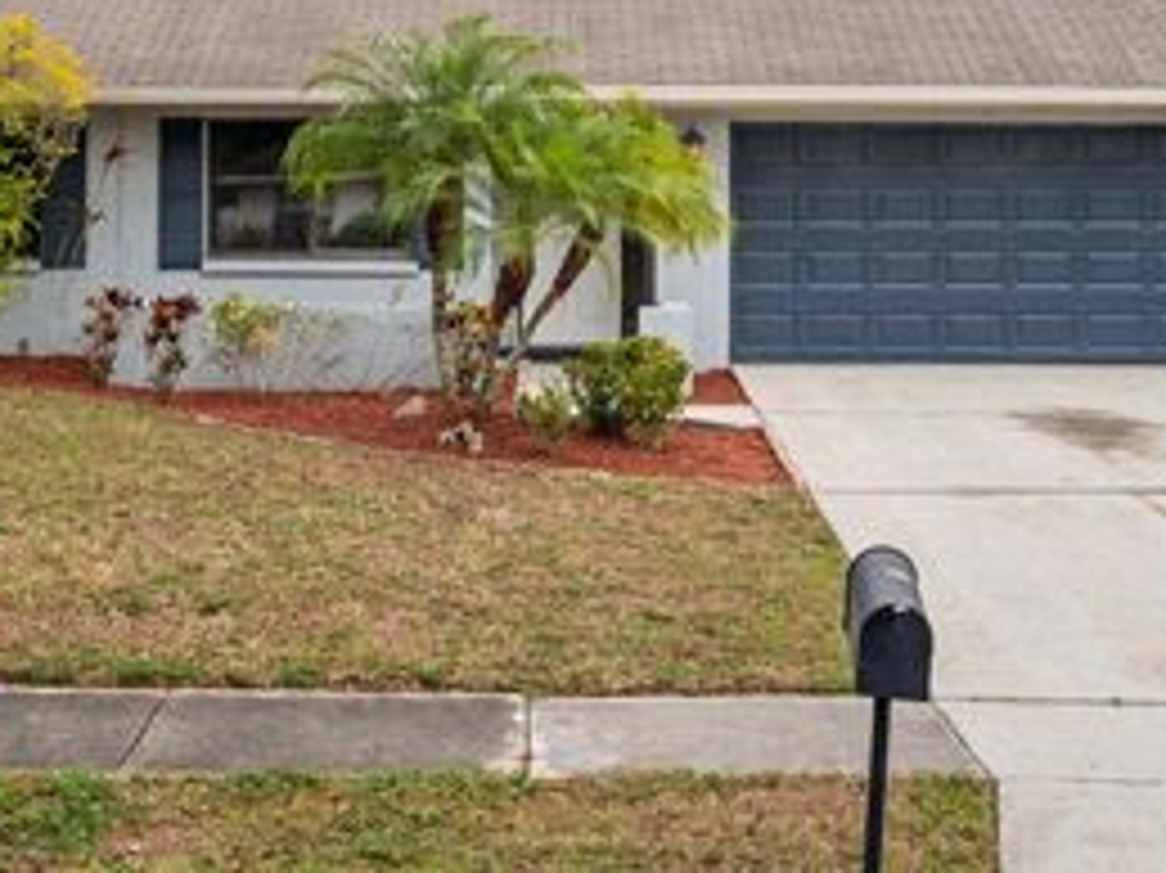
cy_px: 187
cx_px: 486
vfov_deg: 22.3
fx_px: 2188
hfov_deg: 29.8
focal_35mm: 65
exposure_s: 1/60
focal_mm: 35
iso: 200
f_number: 9
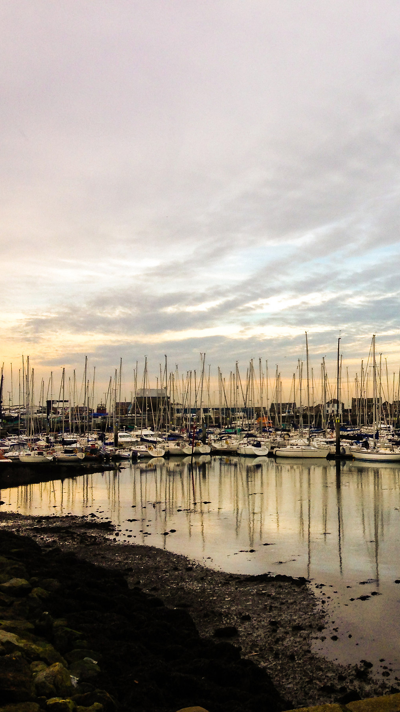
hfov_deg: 23.8
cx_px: 404
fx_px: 905
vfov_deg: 42.9
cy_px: 356
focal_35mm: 48
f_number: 2.4
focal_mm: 4.12
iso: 50
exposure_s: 1/230
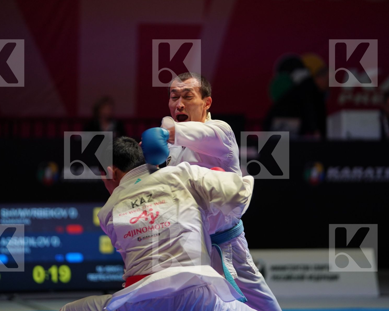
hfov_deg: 10.2
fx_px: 2176
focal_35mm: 189
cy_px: 155
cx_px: 177
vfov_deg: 8.2
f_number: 2.8
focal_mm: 167
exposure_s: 1/1000
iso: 1250
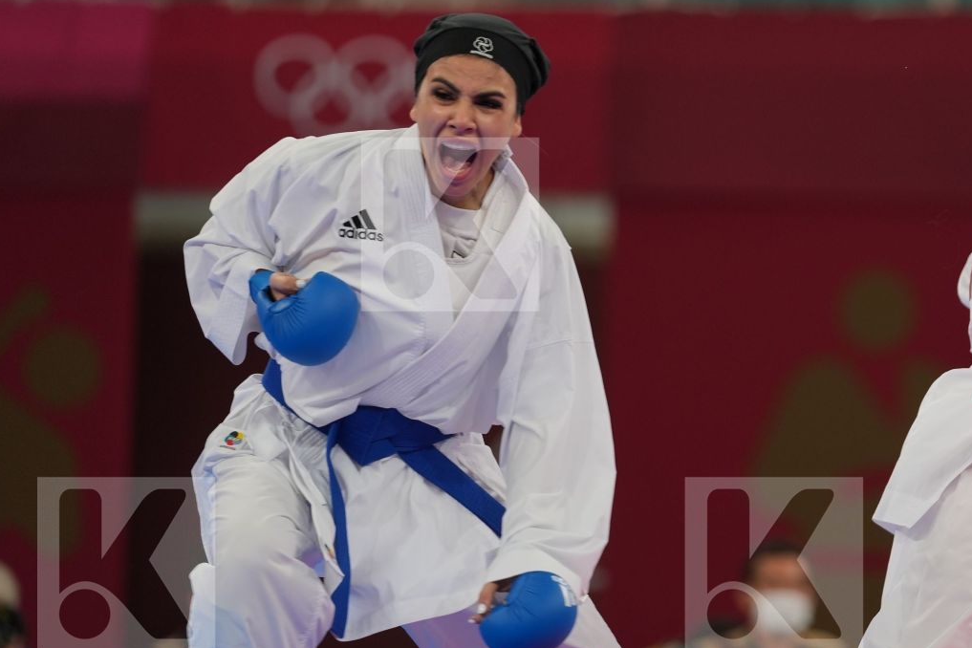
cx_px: 774
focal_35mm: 338
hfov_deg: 6.1
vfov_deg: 4.1
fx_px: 9125
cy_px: 225
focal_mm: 191
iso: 500
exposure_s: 1/1000
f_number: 2.8
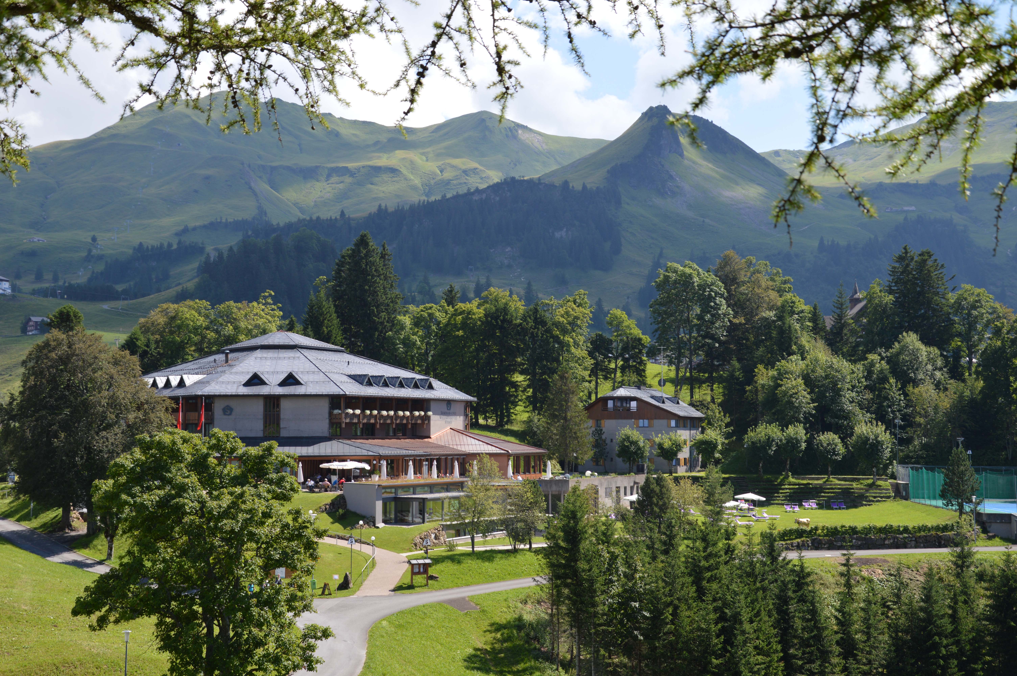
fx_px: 1609
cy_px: 338
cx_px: 508
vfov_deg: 23.7
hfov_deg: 35.1
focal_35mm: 57
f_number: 7.1
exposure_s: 1/200
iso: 100
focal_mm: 38
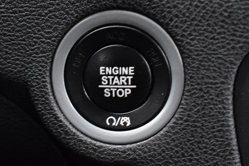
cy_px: 83
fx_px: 498
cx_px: 124
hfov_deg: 28.1
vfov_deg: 18.9
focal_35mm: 72
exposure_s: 1/5
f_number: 5.3
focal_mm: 48
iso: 1600
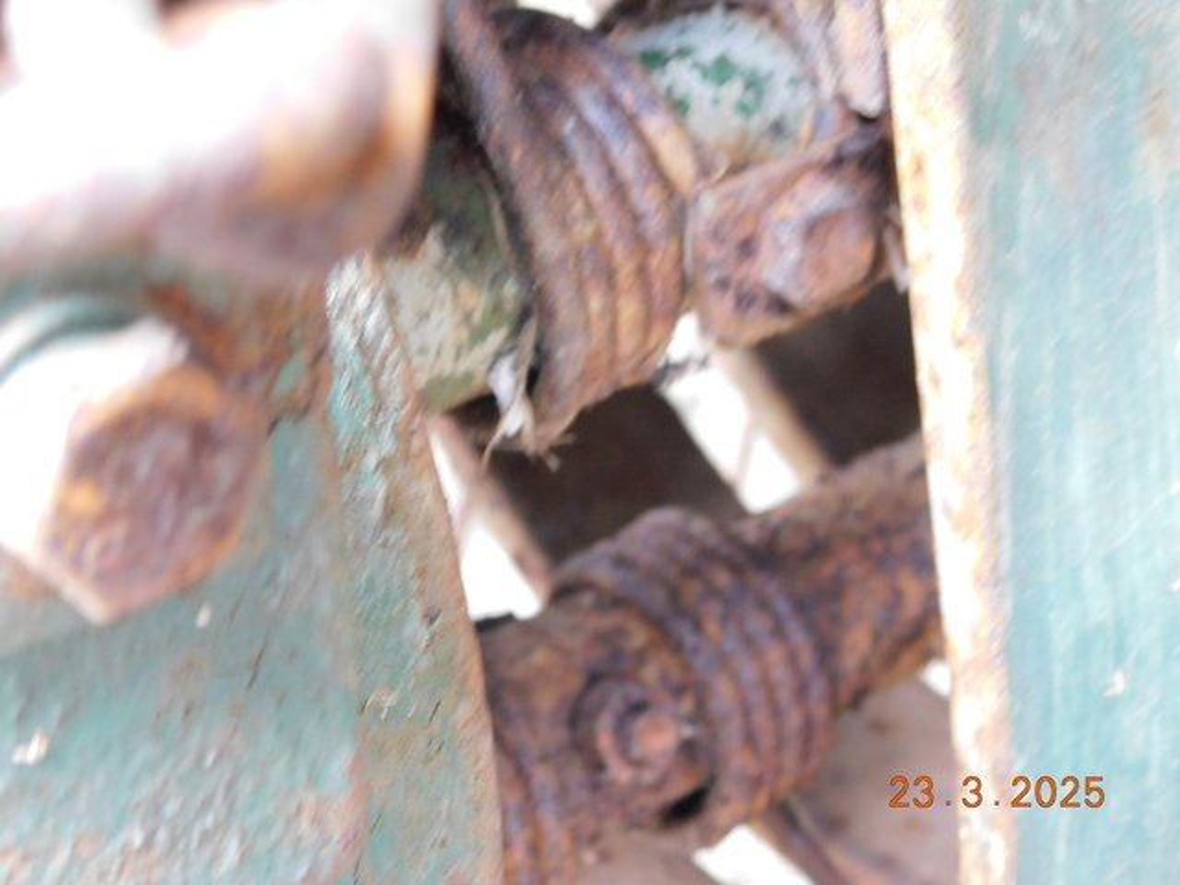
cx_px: 590
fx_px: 2727
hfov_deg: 24.4
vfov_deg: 18.4
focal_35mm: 80
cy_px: 442
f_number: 4.4
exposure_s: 1/8
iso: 500
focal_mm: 14.2
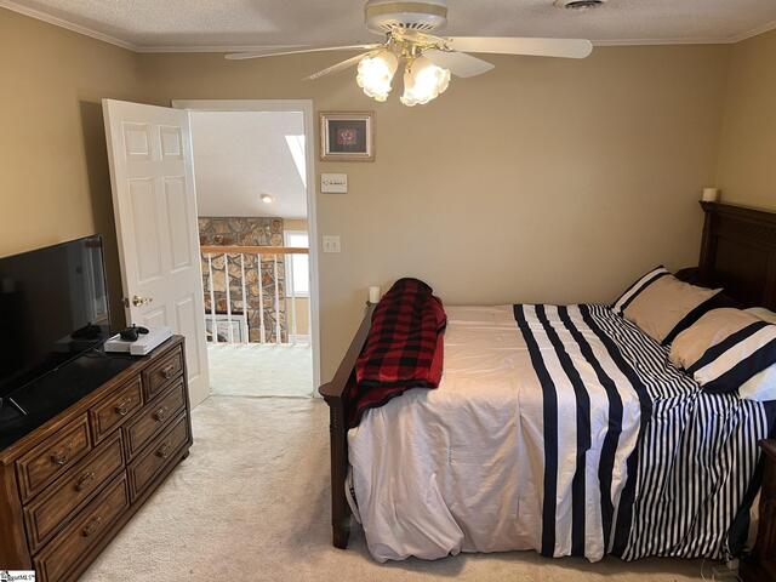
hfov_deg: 67.3
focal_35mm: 26
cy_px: 291
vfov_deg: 53.1
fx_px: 583
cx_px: 388
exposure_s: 1/60
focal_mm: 5.7
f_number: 1.5
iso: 100
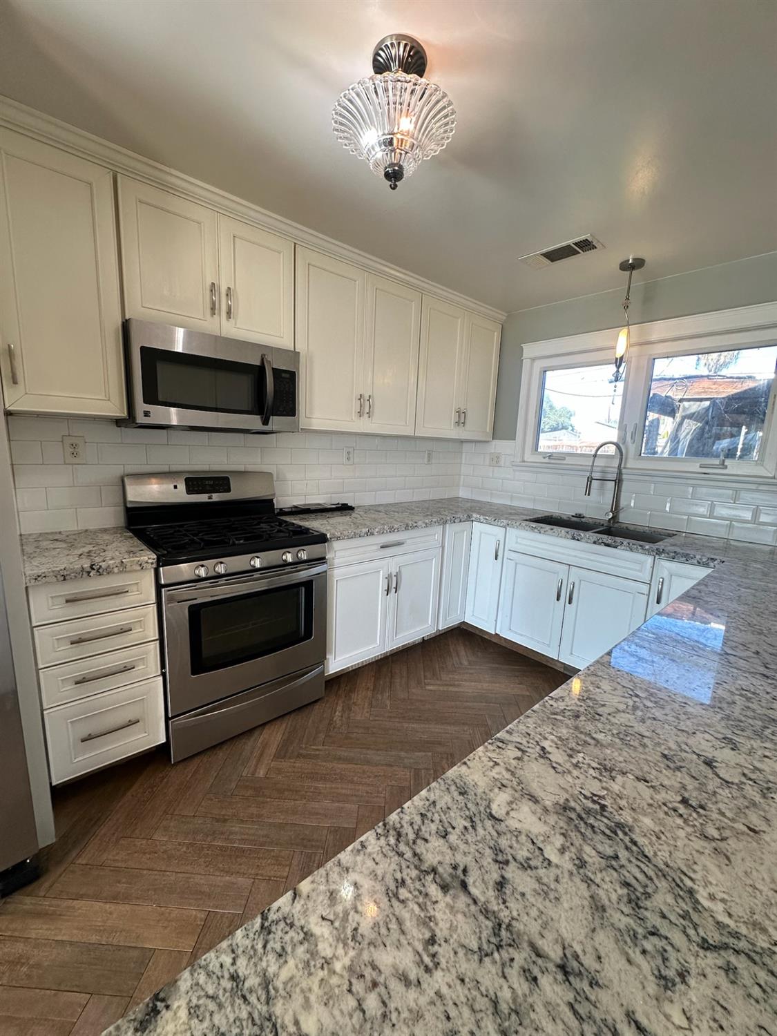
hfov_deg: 85.7
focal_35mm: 14
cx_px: 388
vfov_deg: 102.1
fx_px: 419
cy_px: 518
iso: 160
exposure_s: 1/120
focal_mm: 2.22
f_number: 2.2
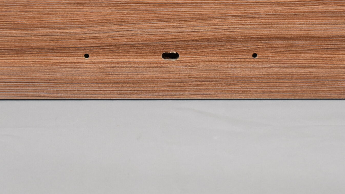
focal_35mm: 144
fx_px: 1317
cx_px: 168
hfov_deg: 14.9
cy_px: -22
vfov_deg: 8.4
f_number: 5.3
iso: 900
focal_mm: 48
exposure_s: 1/125
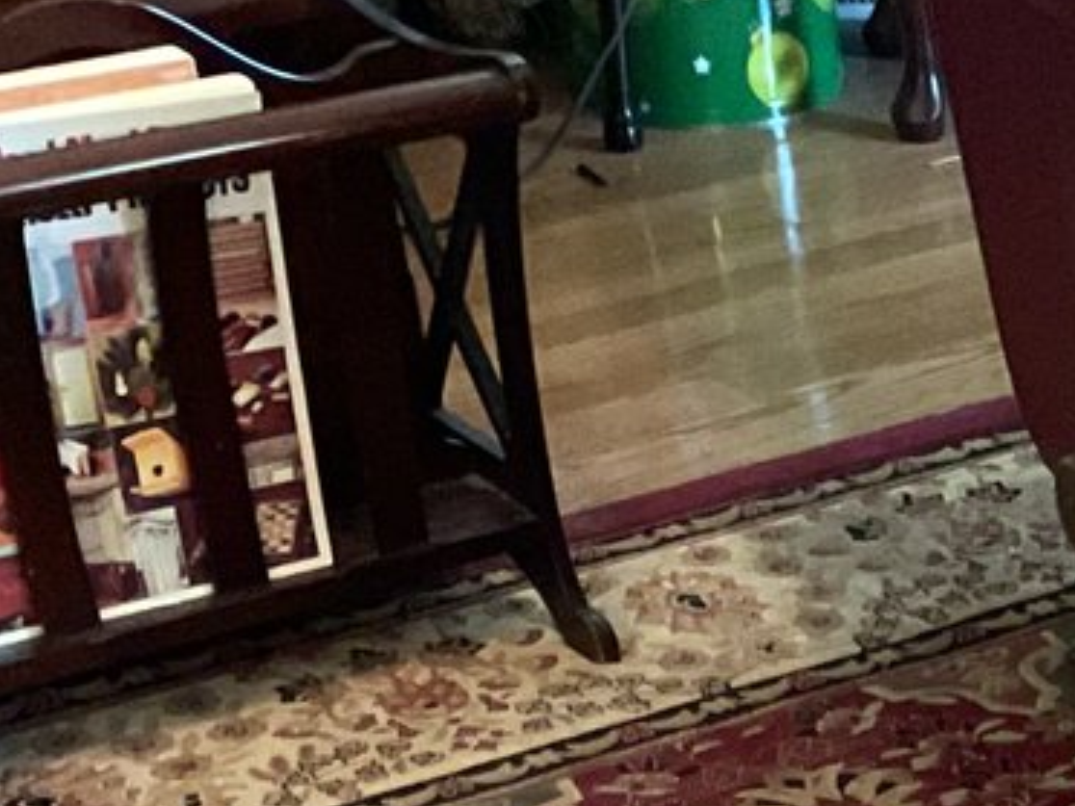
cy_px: 1608
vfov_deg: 11.4
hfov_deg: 14.8
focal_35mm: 118
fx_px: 3664
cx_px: 1857
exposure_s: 1/30
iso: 320
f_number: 1.8
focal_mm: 3
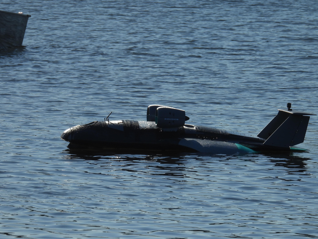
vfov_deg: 2.4
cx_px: 170
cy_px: 132
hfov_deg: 3.2
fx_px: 5668
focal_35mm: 617
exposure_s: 1/1250
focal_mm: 98.1
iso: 100
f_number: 5
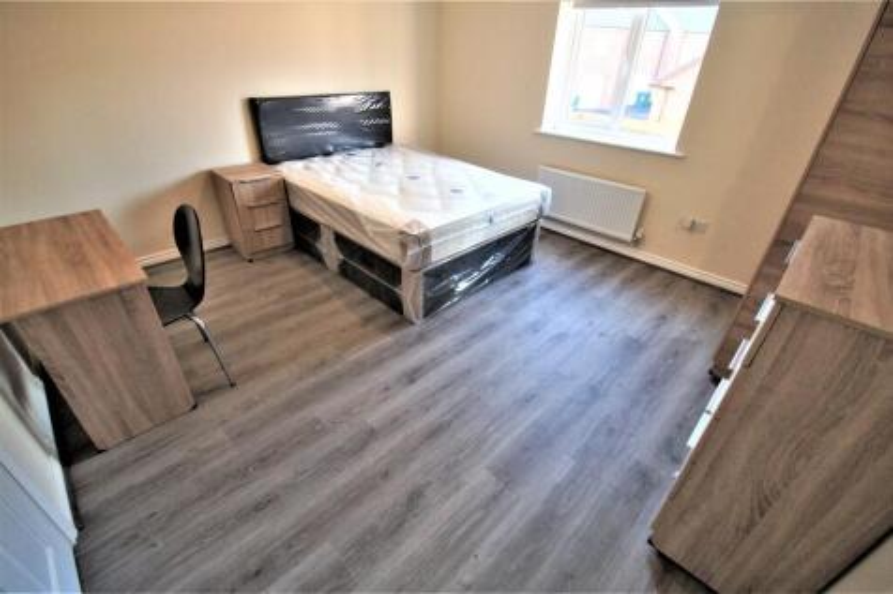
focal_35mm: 15
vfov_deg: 77.3
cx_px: 446
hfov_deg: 100.4
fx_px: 372
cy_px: 297
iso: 1000
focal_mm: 10
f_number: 4
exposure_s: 1/160
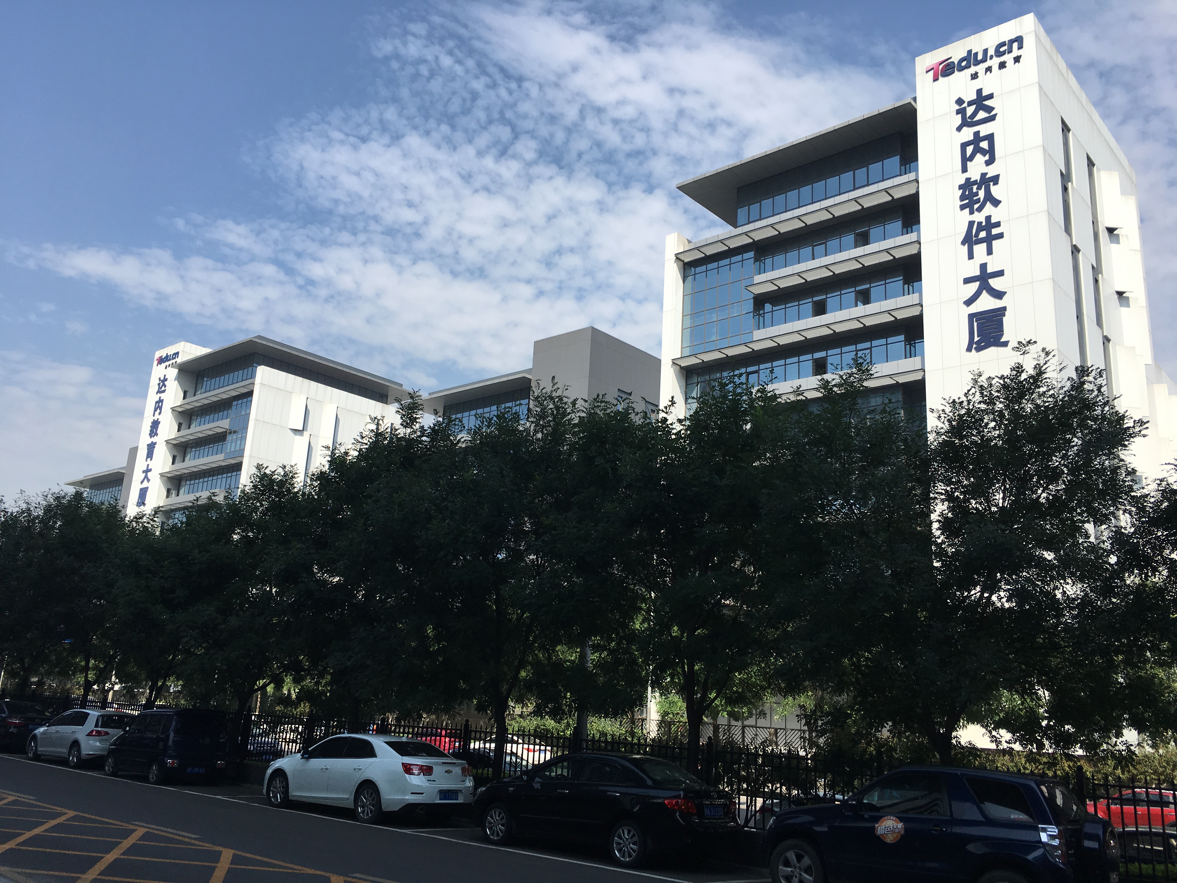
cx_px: 588
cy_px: 442
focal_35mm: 29
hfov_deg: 61.7
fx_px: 986
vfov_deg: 48.2
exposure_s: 1/1479
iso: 25
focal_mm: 4.15
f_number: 2.2
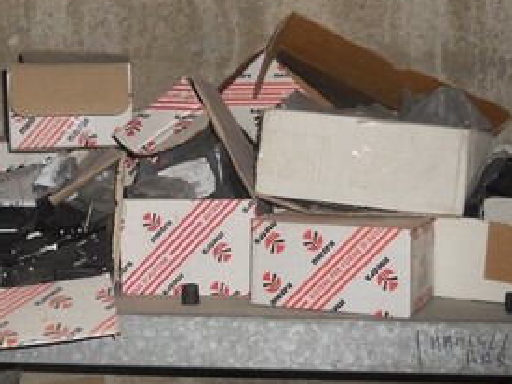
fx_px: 872
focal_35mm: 59
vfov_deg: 24.8
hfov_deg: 32.7
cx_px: 255
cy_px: 153
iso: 200
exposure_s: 1/25
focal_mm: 4.9
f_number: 3.2
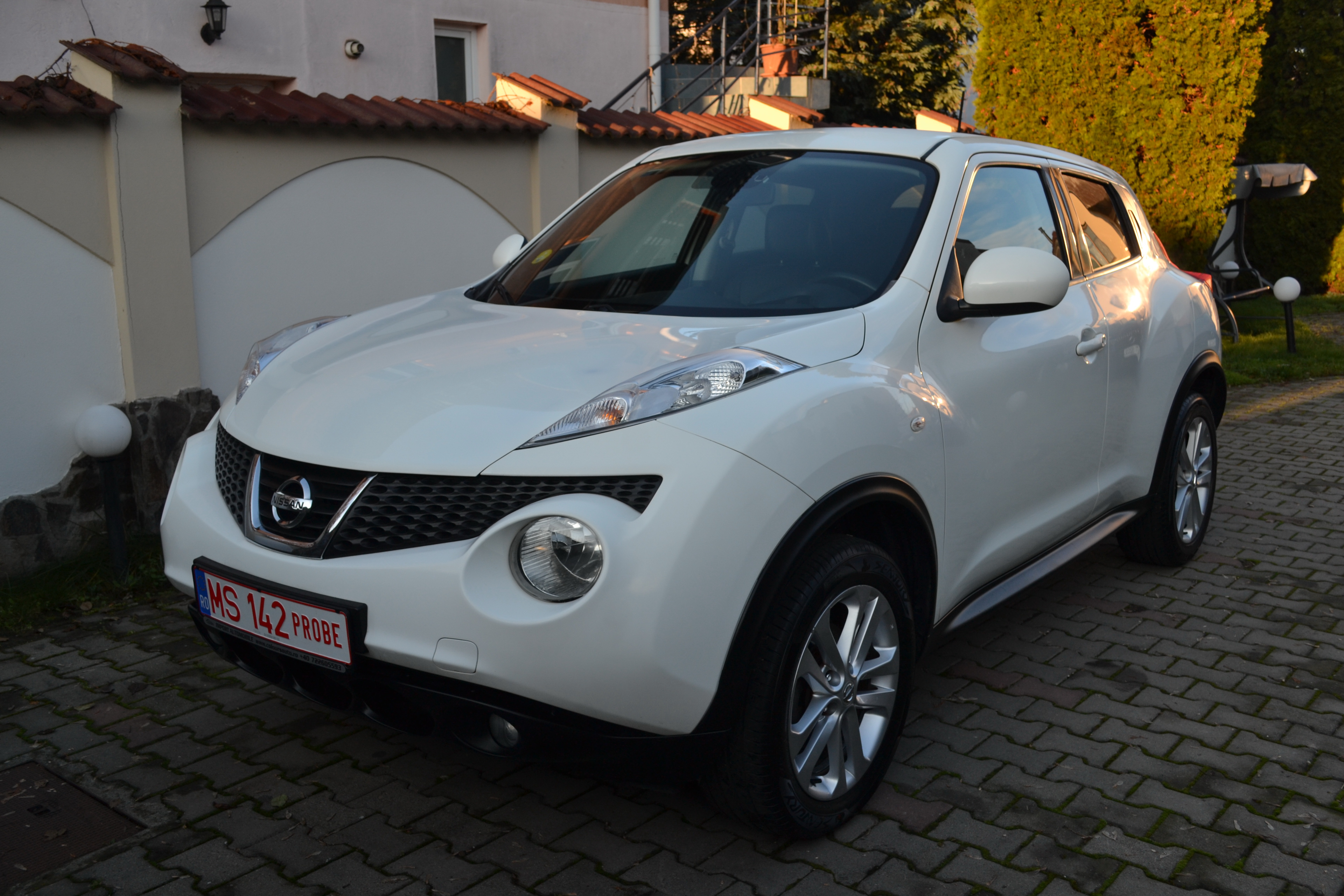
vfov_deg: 40.0
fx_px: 1232
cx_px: 672
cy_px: 448
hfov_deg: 57.2
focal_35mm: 33
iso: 125
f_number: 5.6
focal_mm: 22
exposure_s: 1/125
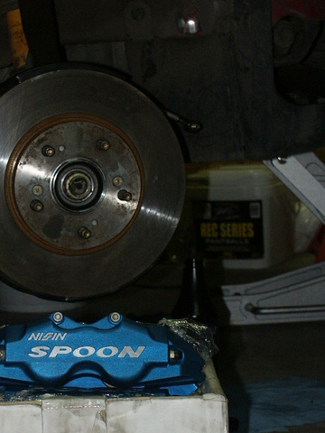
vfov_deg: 16.4
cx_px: 70
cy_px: 311
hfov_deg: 12.3
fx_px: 1502
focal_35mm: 120
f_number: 3.5
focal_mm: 17.91
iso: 200
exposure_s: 1/60
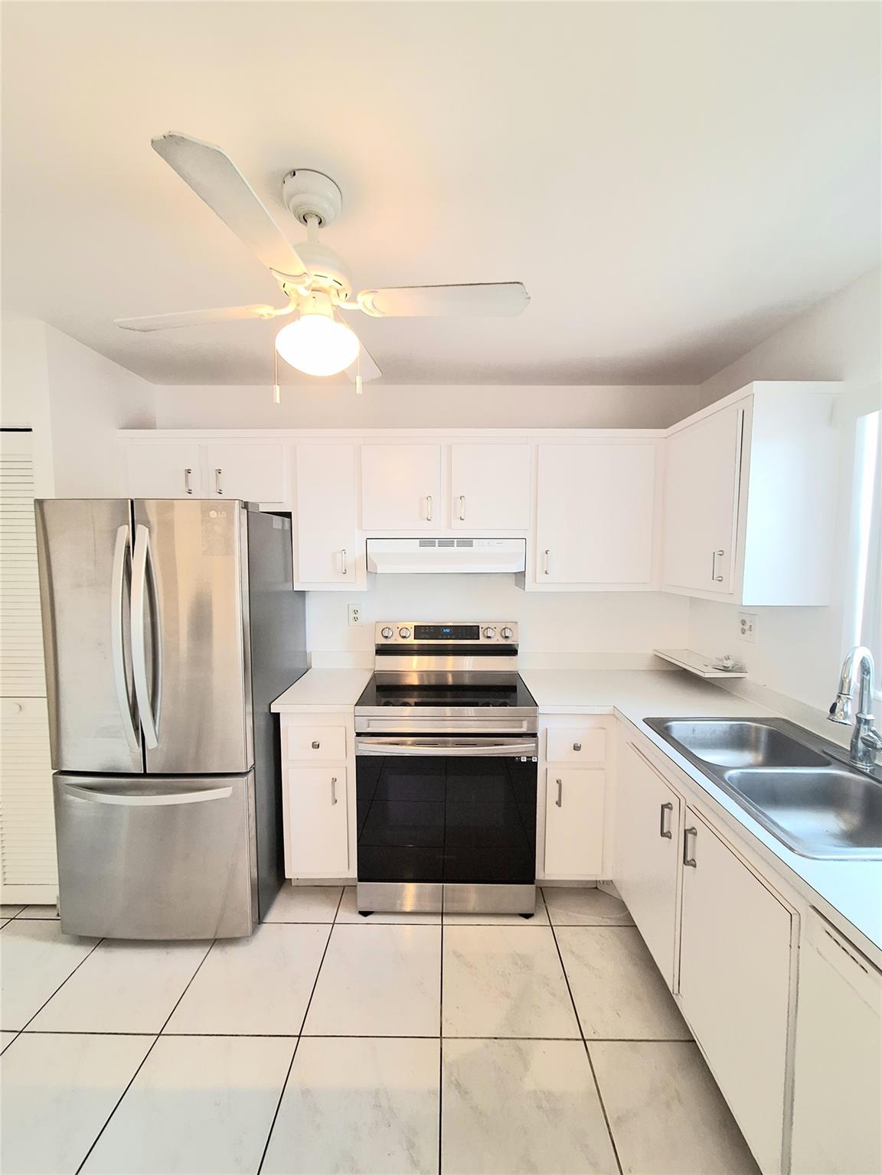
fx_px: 442
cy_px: 588
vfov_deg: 106.2
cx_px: 441
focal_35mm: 13
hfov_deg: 89.9
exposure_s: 1/40
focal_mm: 1.74
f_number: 2.2
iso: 100
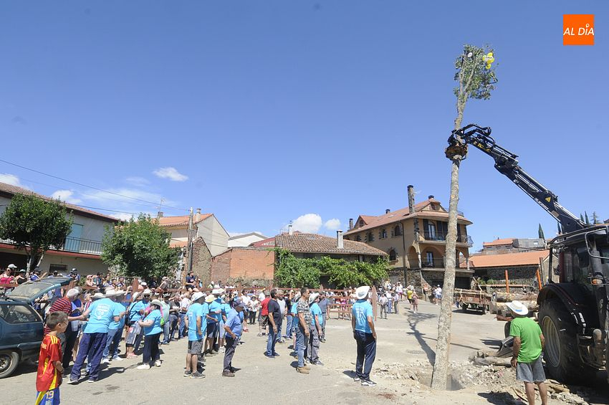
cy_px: 202
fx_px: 304
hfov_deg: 90.1
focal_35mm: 18
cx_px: 304
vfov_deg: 67.3
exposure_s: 1/160
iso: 200
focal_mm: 12
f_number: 11
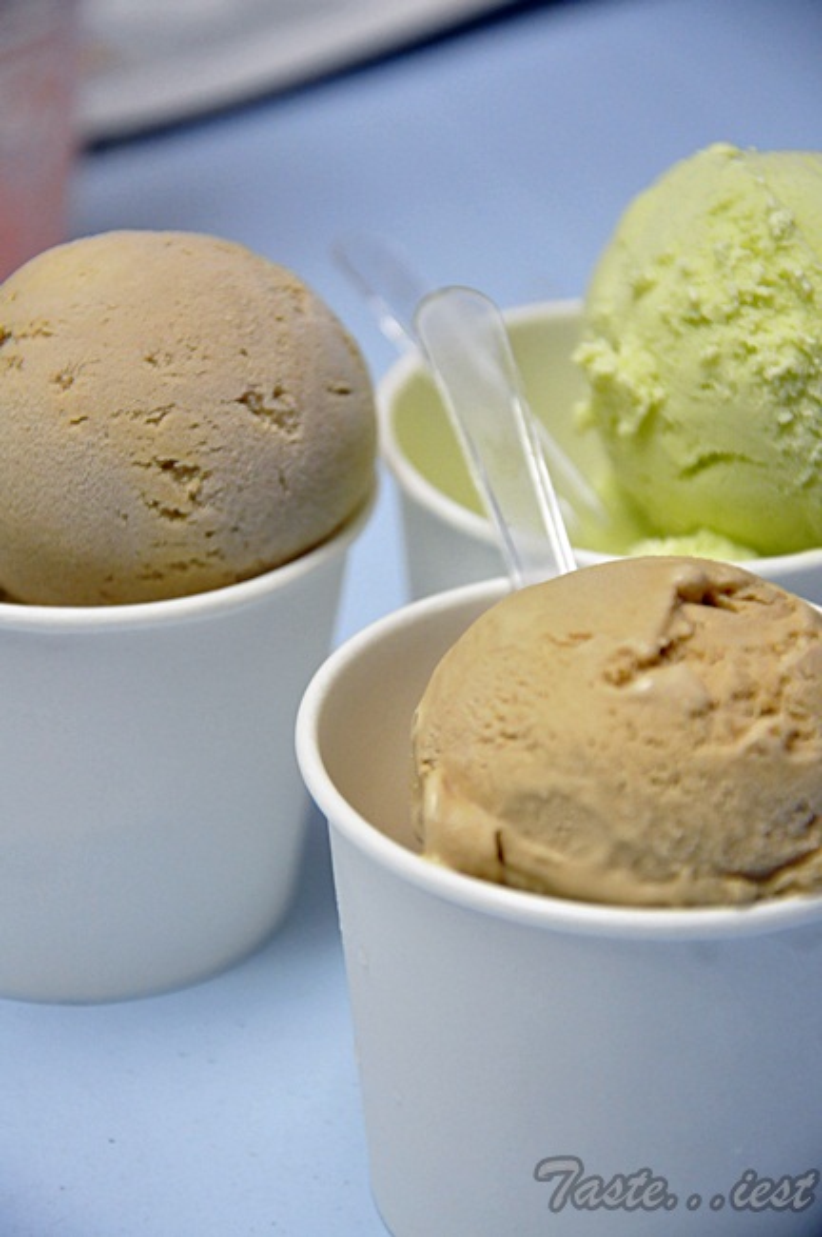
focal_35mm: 158
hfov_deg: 8.7
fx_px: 5405
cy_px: 618
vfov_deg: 13.1
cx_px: 411
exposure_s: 1/60
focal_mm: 105
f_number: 5.6
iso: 2500
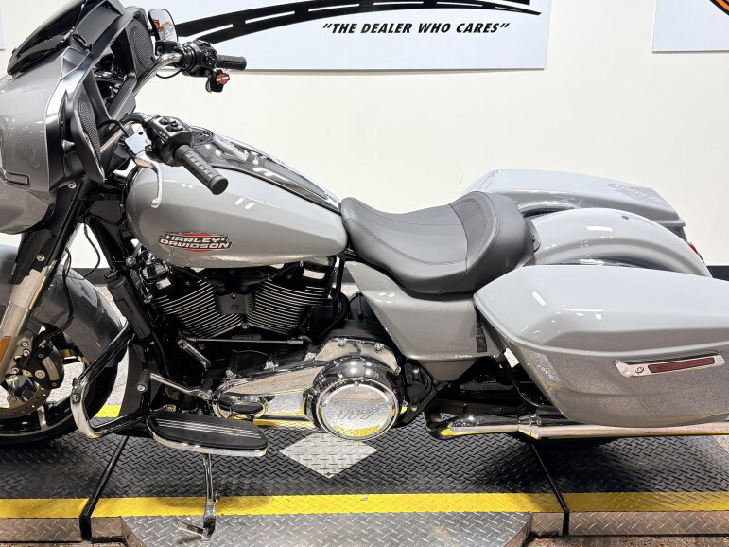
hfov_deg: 51.3
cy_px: 236
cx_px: 338
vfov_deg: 39.6
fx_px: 758
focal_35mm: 36
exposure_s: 1/120
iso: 40
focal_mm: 5.96
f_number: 1.6
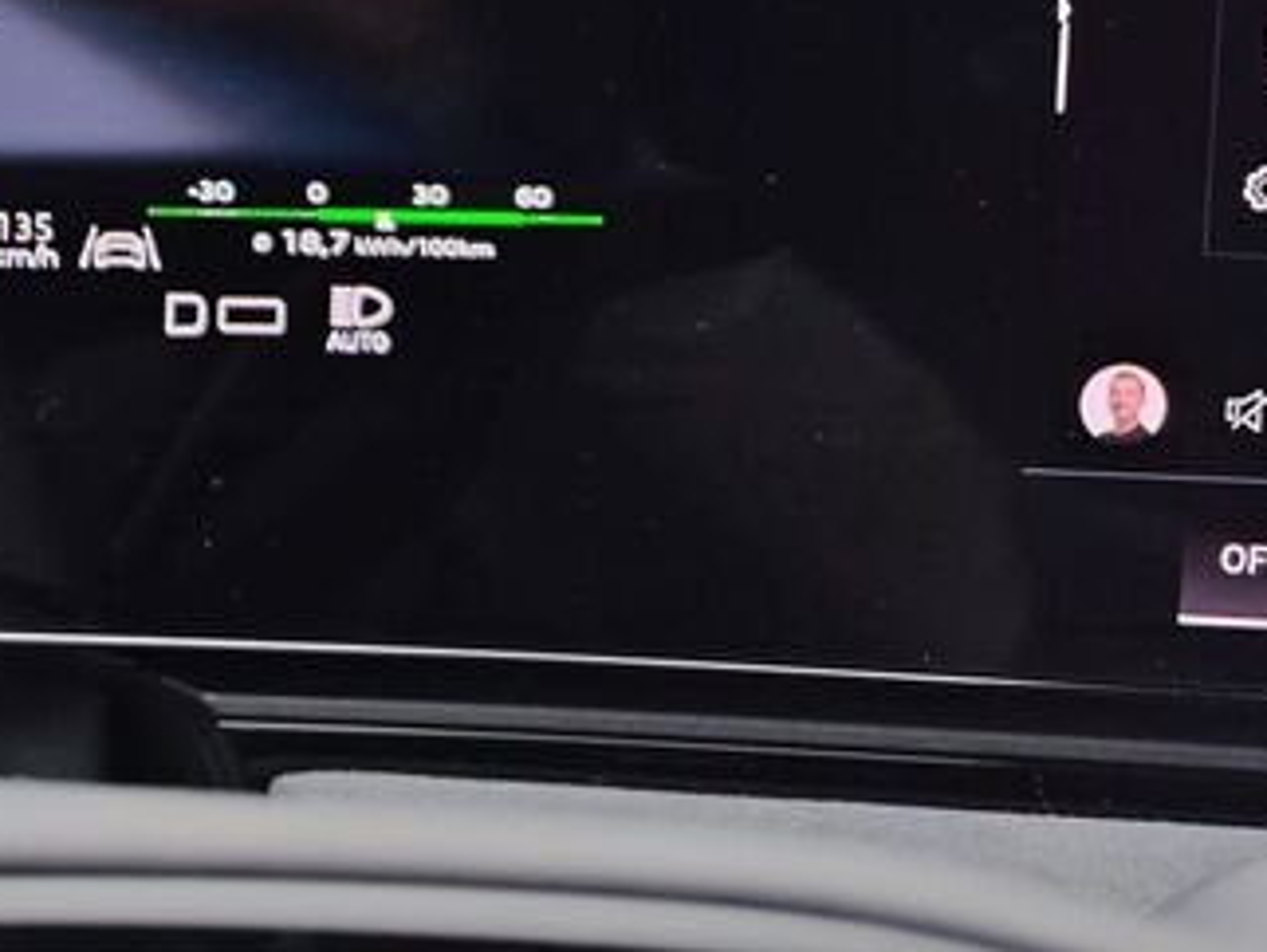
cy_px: -81
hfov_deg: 26.9
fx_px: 2234
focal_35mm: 61
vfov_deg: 22.7
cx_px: -362
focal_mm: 8.72
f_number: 2
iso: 50
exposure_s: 1/130
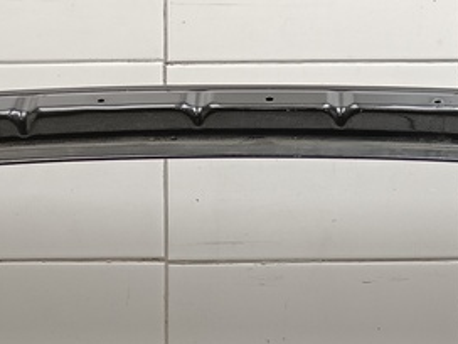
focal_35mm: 127
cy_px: 486
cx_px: 278
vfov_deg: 11.3
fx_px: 1680
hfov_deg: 15.5
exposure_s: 1/100
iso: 300
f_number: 1.9
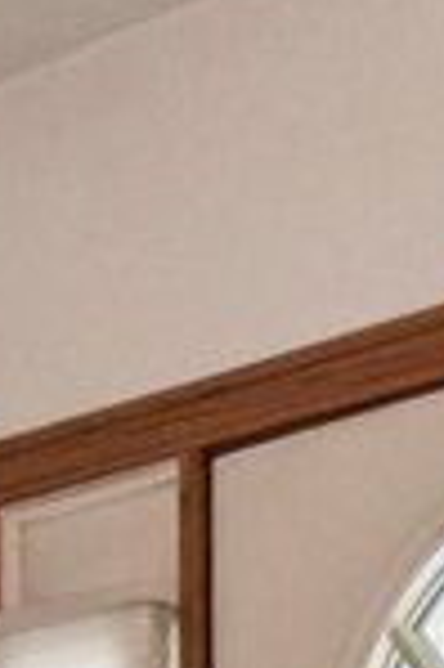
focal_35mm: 179
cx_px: 1915
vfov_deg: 10.4
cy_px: 1435
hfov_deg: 6.1
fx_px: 3327
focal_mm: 11
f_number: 8
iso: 400
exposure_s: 1/5
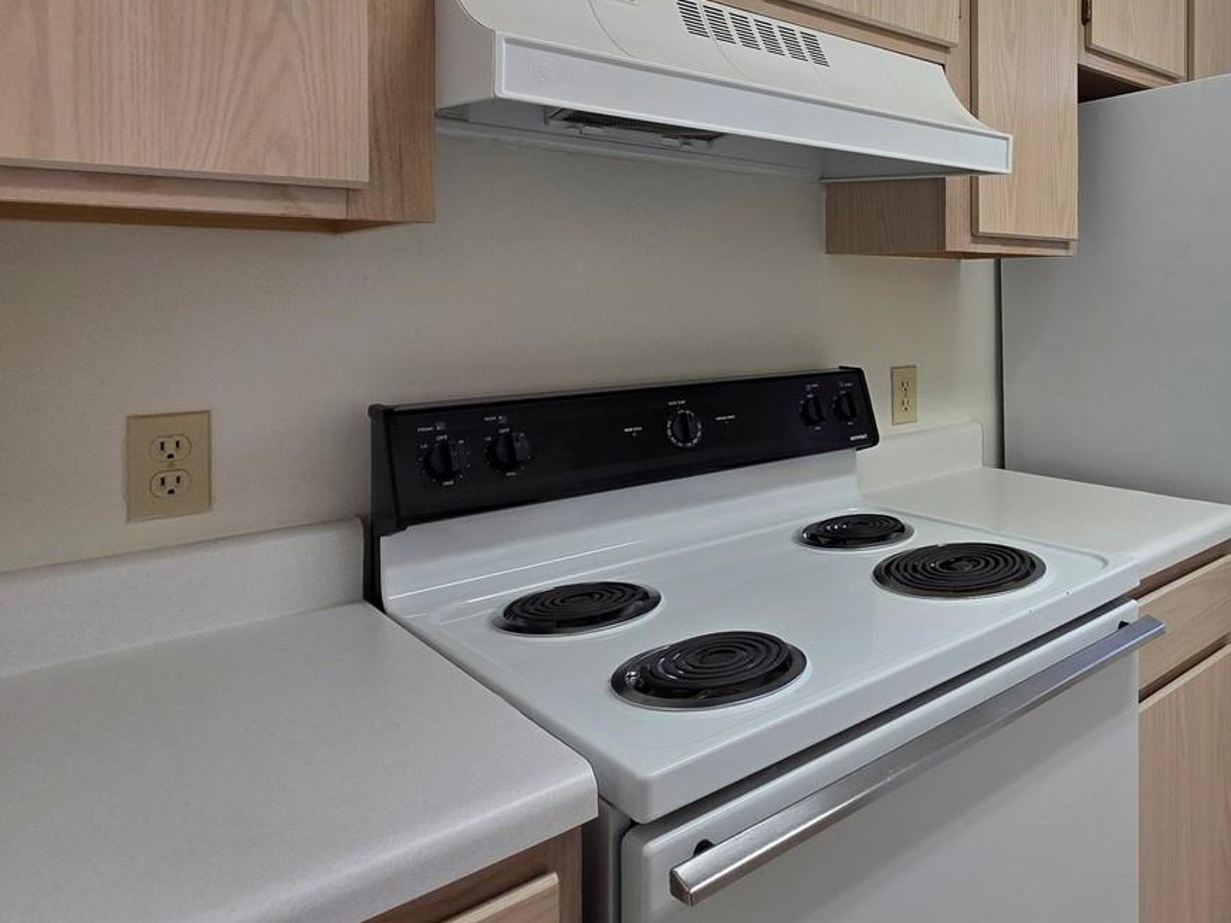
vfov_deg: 55.7
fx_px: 853
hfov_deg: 65.6
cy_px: 311
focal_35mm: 24
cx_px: 971
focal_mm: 2.2
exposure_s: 1/120
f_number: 1.9
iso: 80
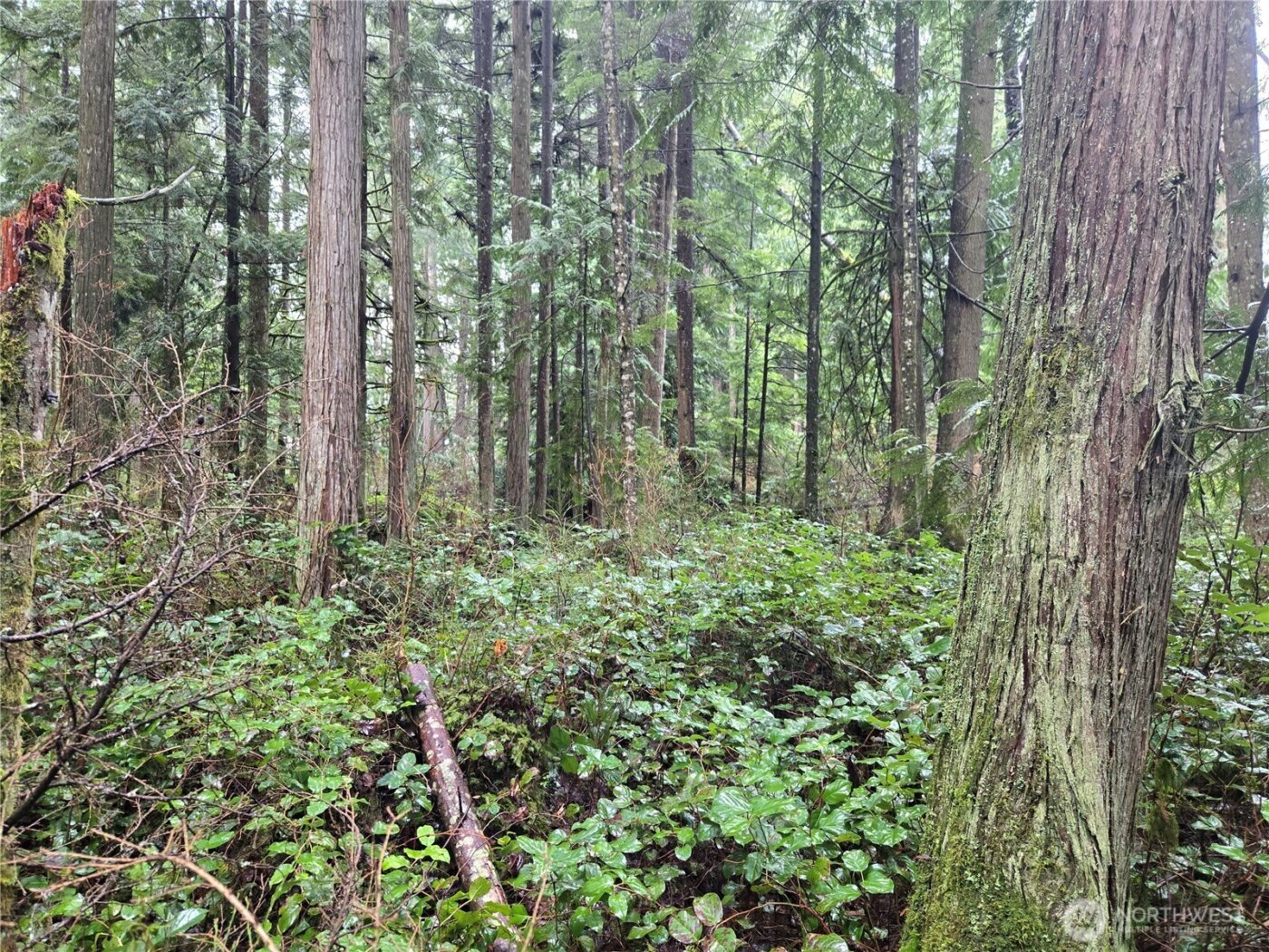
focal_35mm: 23
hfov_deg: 73.9
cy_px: 476
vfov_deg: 58.9
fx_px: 843
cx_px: 634
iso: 320
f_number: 1.8
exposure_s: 1/120
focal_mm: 5.4
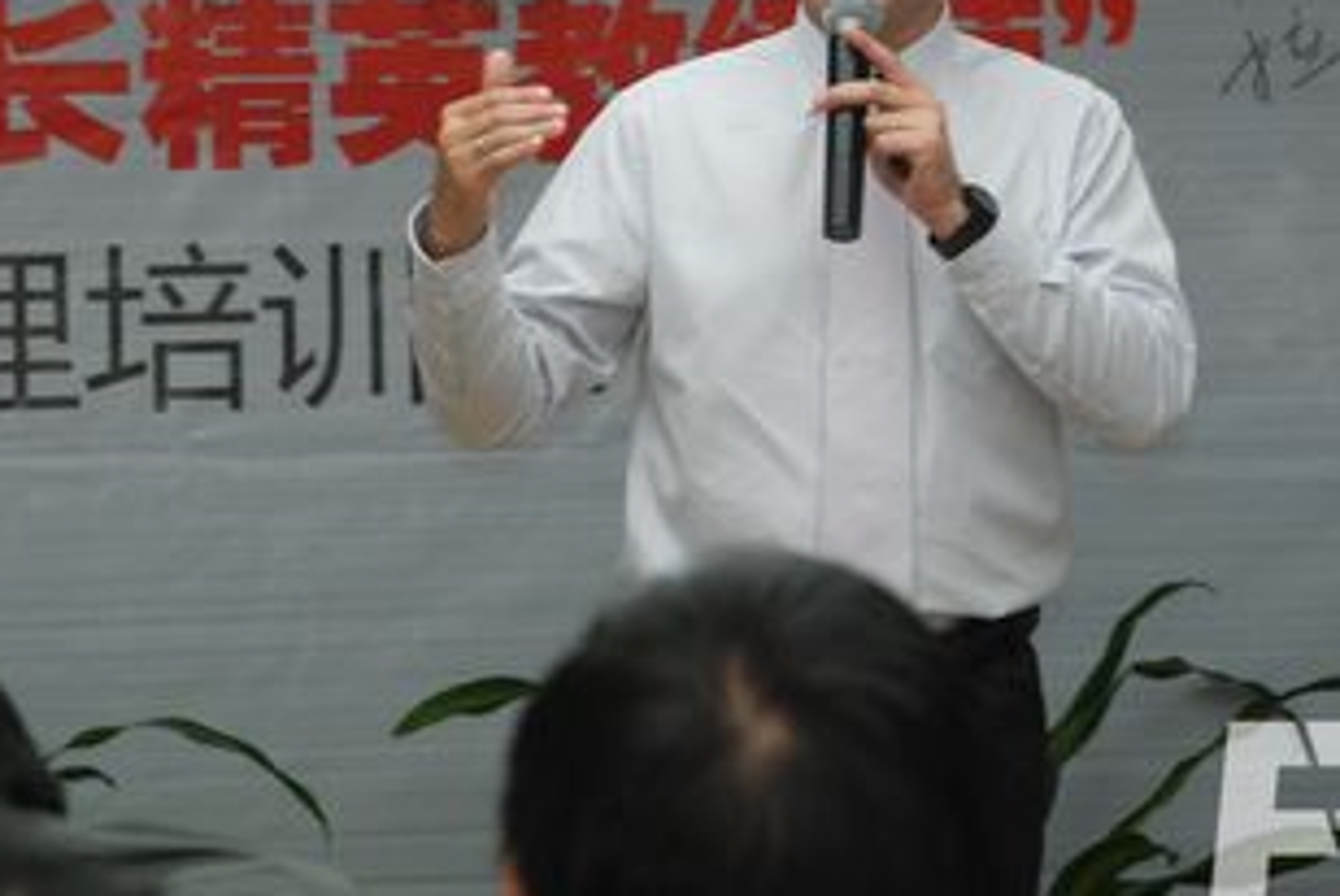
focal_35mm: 307
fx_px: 11437
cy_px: 137
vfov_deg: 4.5
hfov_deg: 6.7
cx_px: 848
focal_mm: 105
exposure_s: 1/60
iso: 800
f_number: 5.6
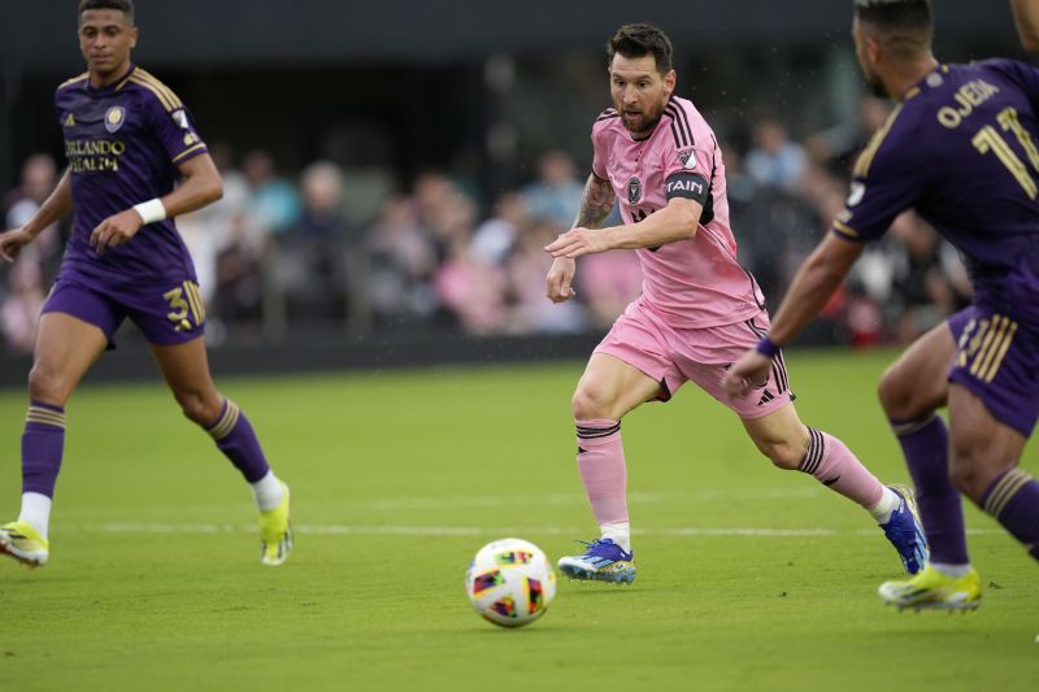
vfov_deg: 3.4
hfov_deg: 5.2
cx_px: 520
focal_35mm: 400
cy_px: 346
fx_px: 11541
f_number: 2.8
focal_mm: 400
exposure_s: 1/2000
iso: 1000
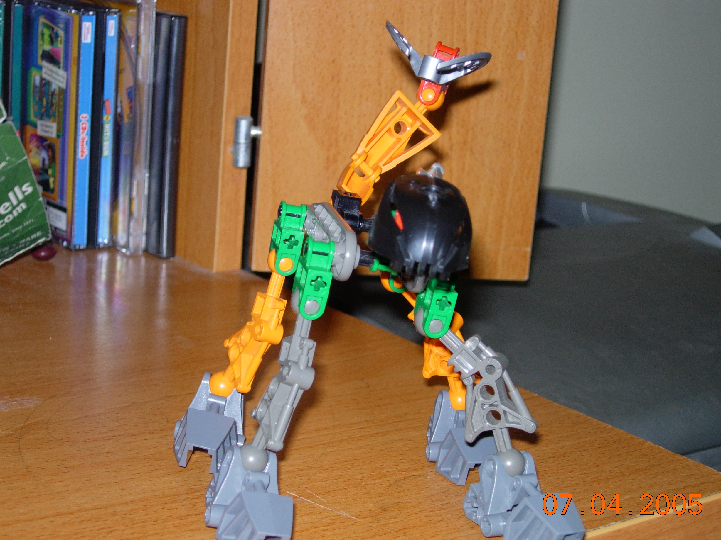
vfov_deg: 19.4
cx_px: 353
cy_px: 280
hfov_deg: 25.7
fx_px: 1583
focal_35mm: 76
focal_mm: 14.9
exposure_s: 1/64
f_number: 3.7
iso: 79
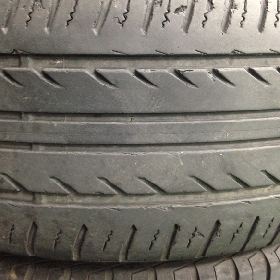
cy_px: 101
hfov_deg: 41.9
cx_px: 139
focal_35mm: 40
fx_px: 366
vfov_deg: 41.5
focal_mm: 4.12
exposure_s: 1/15
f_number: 2.4
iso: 500
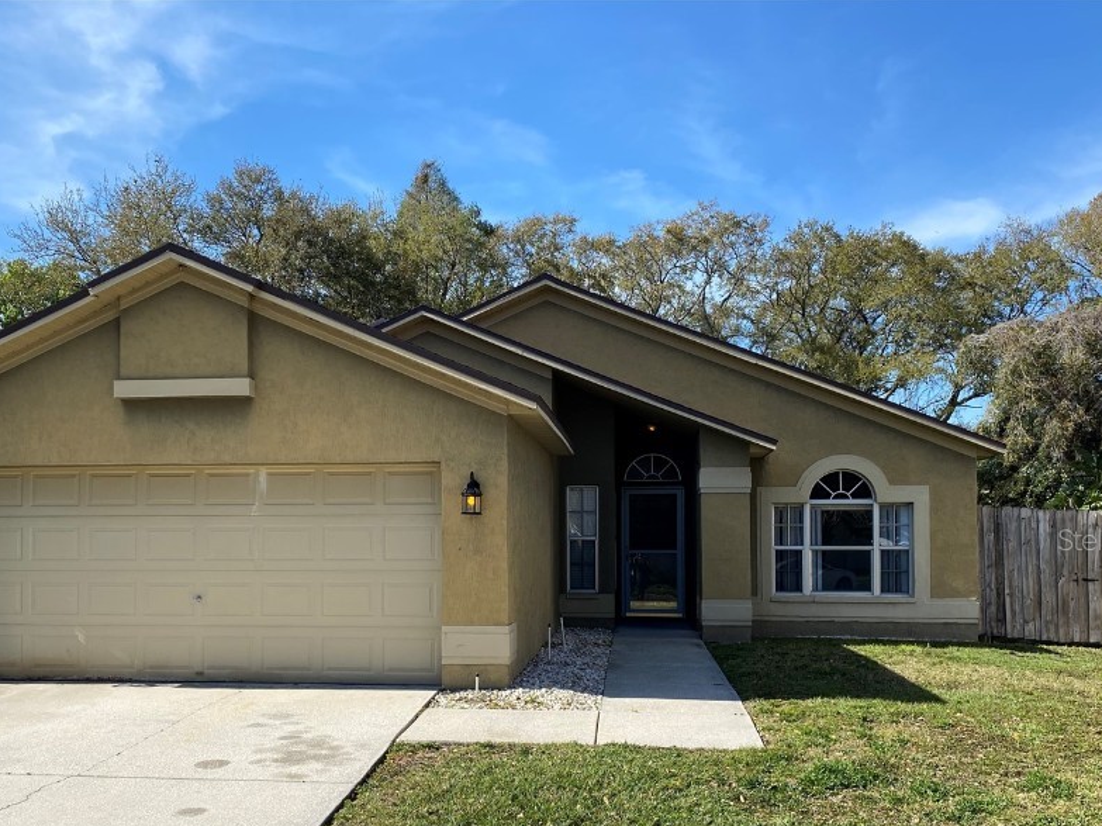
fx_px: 1082
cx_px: 470
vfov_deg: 41.3
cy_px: 539
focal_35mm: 34
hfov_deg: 53.8
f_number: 1.8
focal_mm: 4.25
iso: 32
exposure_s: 1/2358
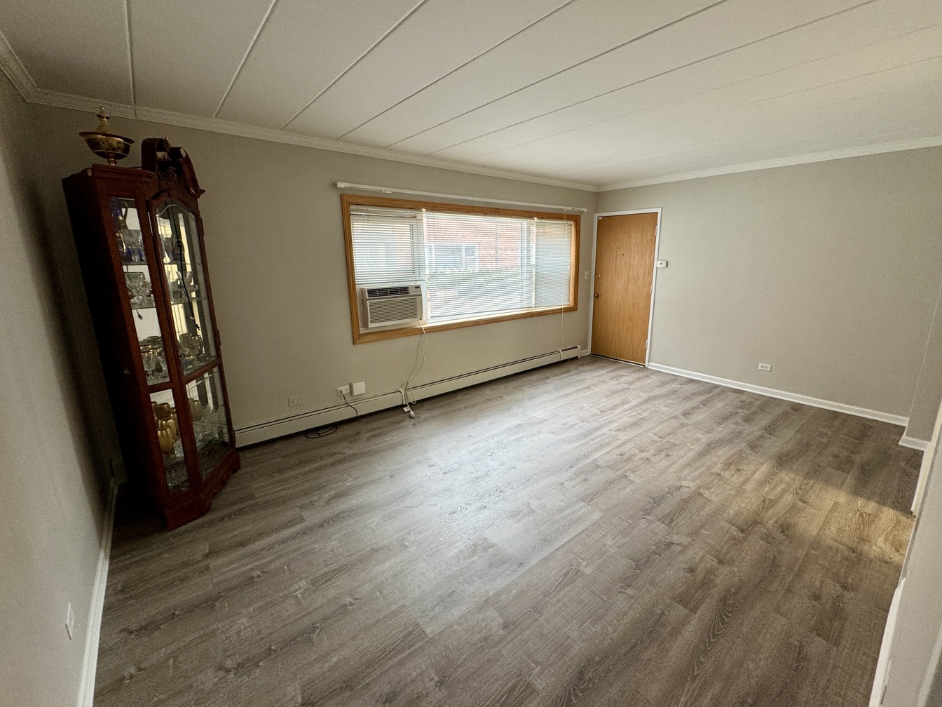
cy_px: 343
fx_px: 408
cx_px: 500
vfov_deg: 81.7
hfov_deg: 98.0
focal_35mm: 15
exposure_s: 1/60
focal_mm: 2.22
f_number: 2.2
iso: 160
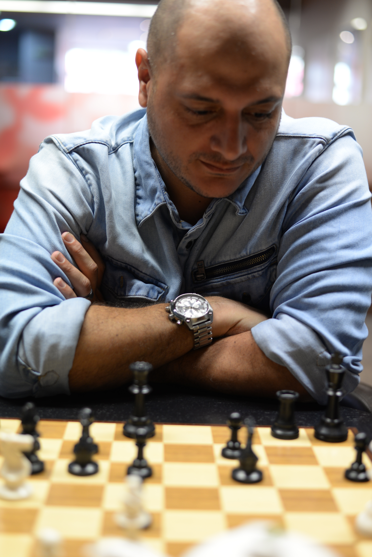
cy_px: 278
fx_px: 774
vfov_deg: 39.6
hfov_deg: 27.0
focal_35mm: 50
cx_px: 186
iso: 400
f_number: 2
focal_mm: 50
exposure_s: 1/40
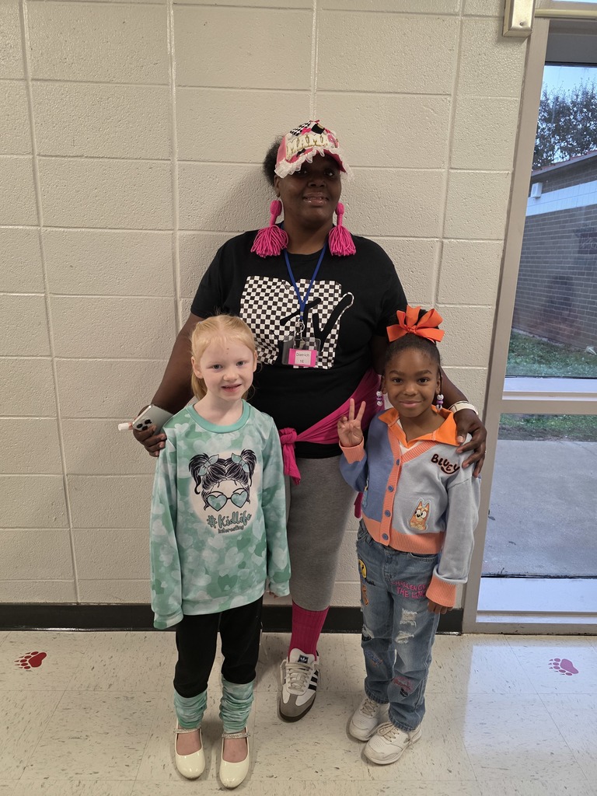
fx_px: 529
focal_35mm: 23
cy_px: 398
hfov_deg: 58.9
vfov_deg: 73.9
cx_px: 298
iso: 160
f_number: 1.7
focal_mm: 6.3
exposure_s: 1/120
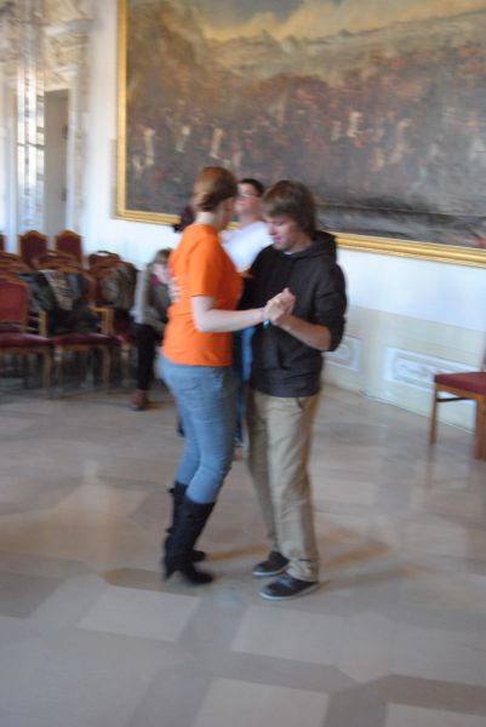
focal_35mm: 45
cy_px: 364
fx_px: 910
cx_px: 243
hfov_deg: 29.9
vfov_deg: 43.6
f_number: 5
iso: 1600
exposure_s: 1/40
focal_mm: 30
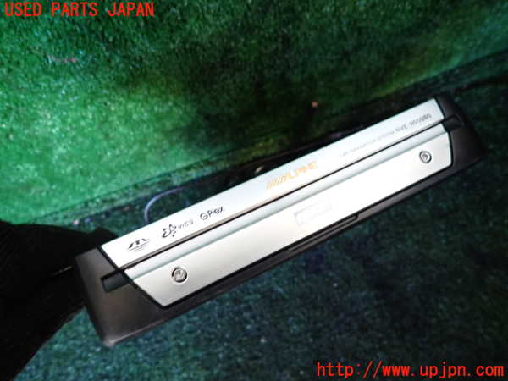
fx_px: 367
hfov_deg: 69.4
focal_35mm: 25
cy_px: 190
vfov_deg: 54.9
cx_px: 254
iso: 250
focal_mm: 4.5
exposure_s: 1/30
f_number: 2
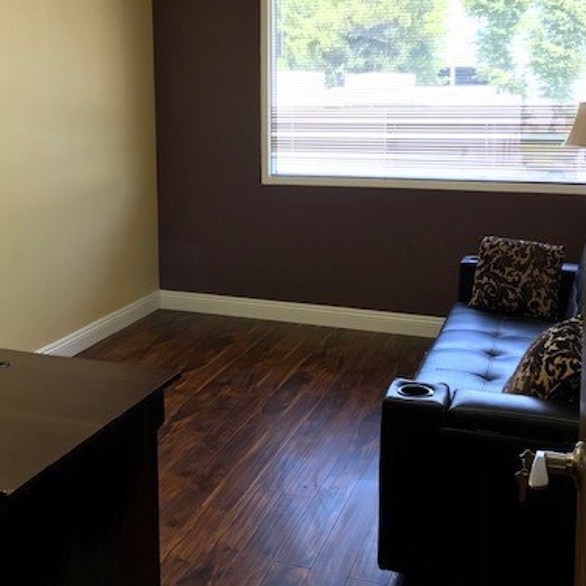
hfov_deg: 39.9
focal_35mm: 42
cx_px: 241
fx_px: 804
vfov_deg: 39.7
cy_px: 210
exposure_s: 1/60
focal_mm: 3.99
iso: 25
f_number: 1.8
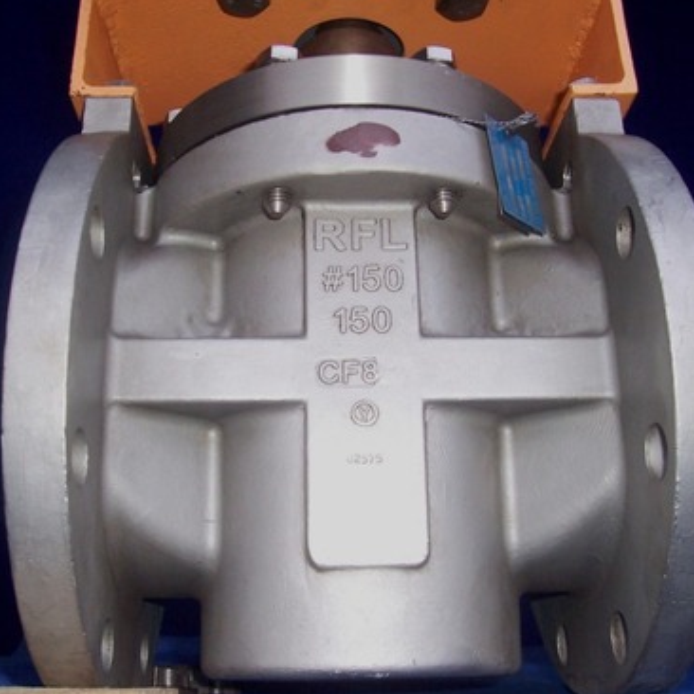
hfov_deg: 40.9
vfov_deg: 40.9
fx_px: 930
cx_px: 319
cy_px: 354
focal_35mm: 41
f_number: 2.7
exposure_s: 1/60
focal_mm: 5.6
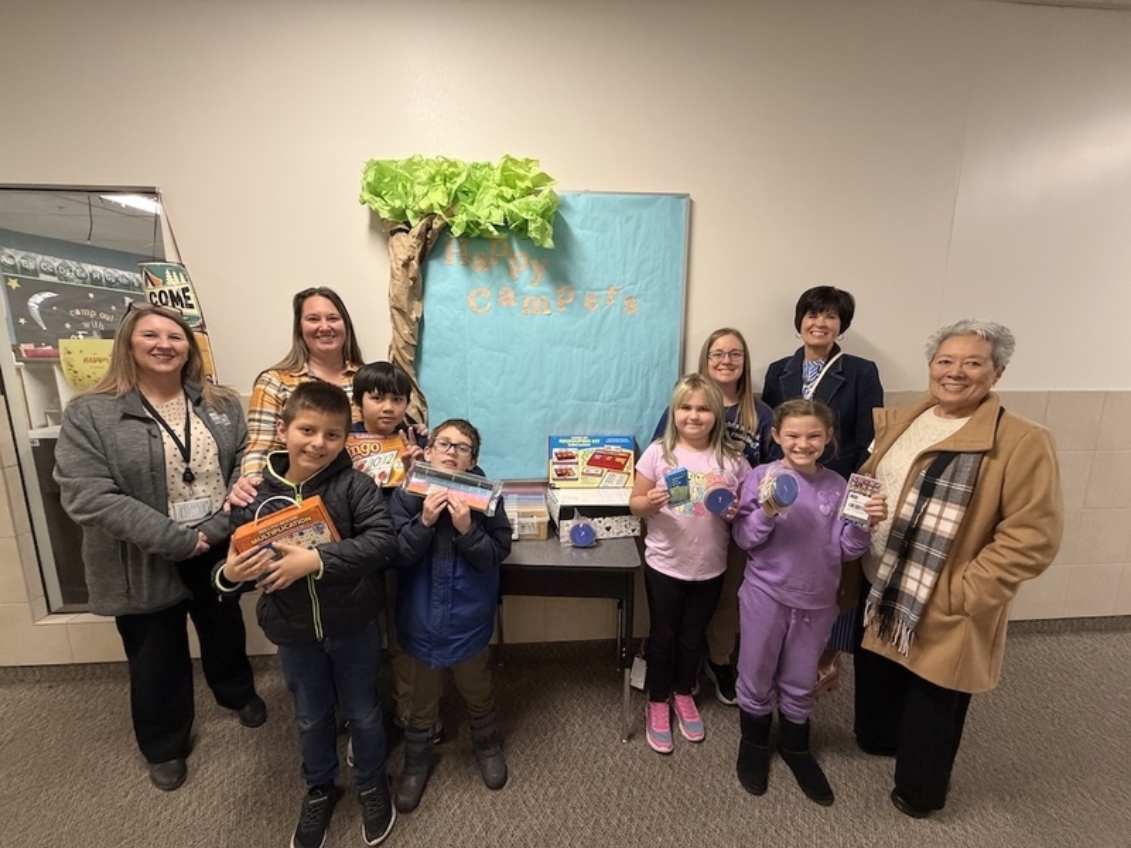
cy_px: 424
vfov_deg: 85.7
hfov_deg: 102.1
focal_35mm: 14
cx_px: 566
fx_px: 457
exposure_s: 1/60
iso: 500
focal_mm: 2.22
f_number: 2.2
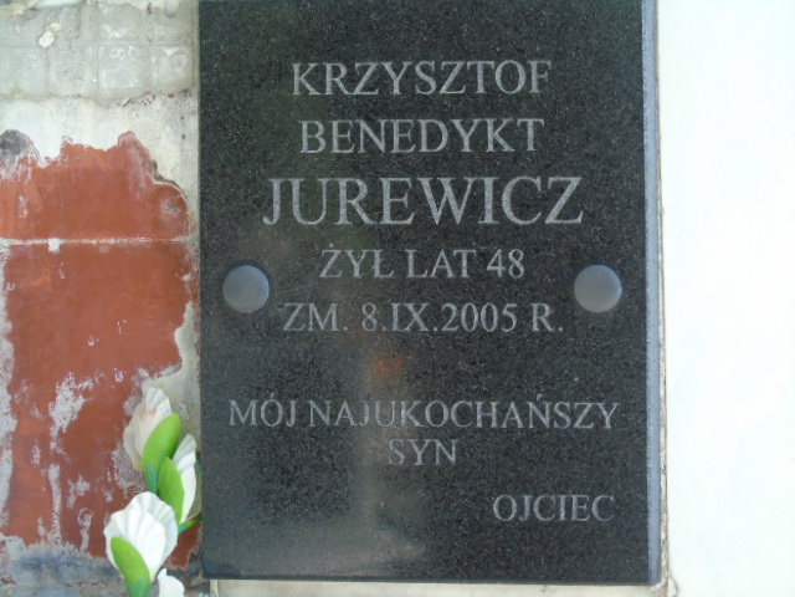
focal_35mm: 212
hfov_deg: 9.3
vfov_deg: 7.0
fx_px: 4869
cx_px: 398
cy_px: 298
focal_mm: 38
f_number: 4.7
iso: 250
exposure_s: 1/125
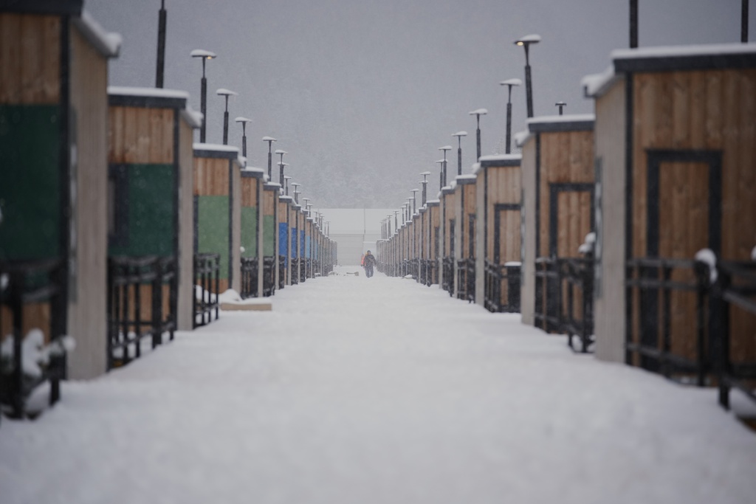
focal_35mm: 189
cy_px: 252
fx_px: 3969
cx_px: 378
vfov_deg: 7.3
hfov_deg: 10.9
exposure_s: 1/2500
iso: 640
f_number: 2.8
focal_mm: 189
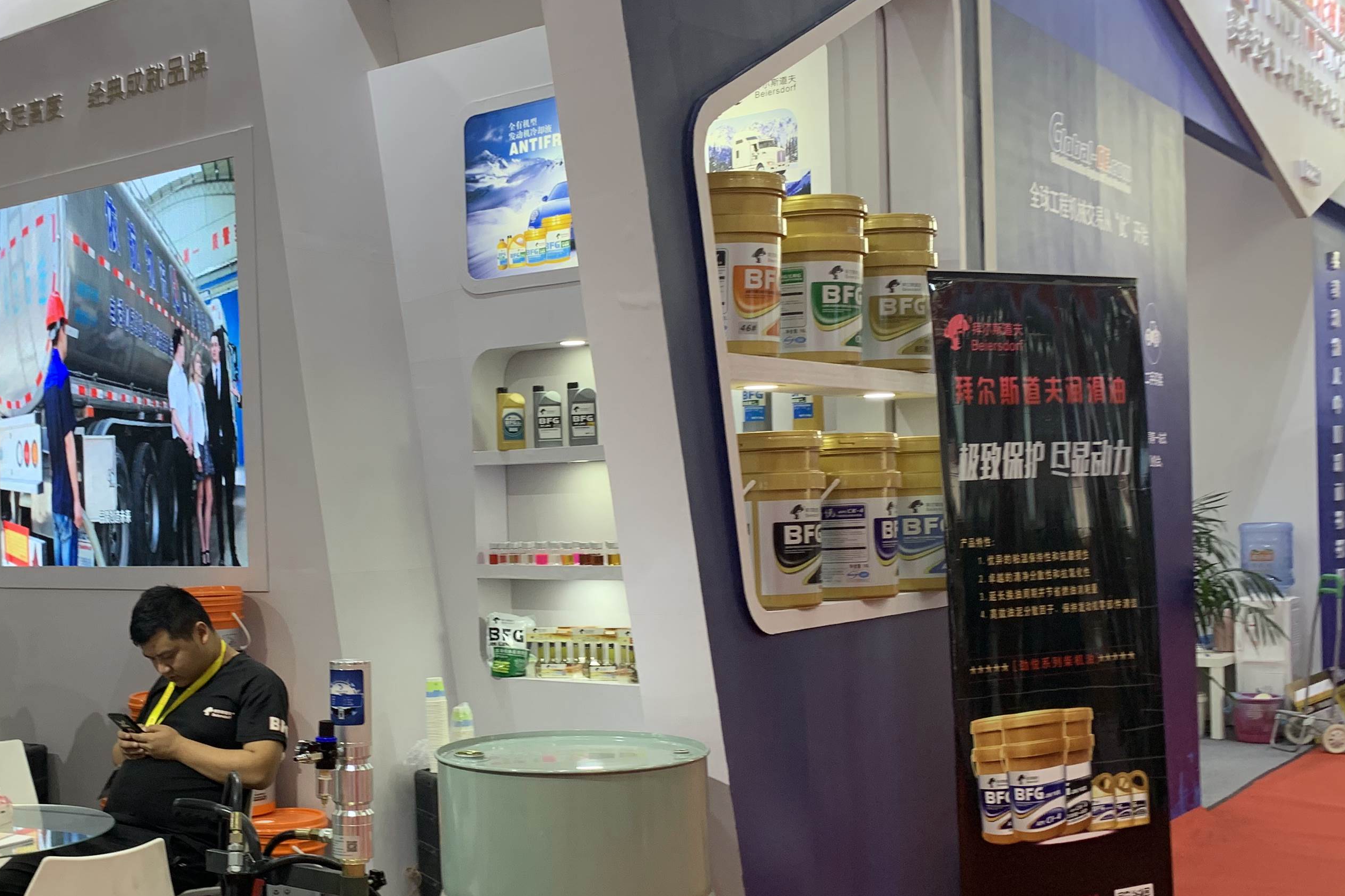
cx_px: 399
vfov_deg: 31.1
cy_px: 543
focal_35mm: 43
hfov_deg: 44.4
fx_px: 1606
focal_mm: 4.25
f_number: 1.8
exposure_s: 1/100
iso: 80
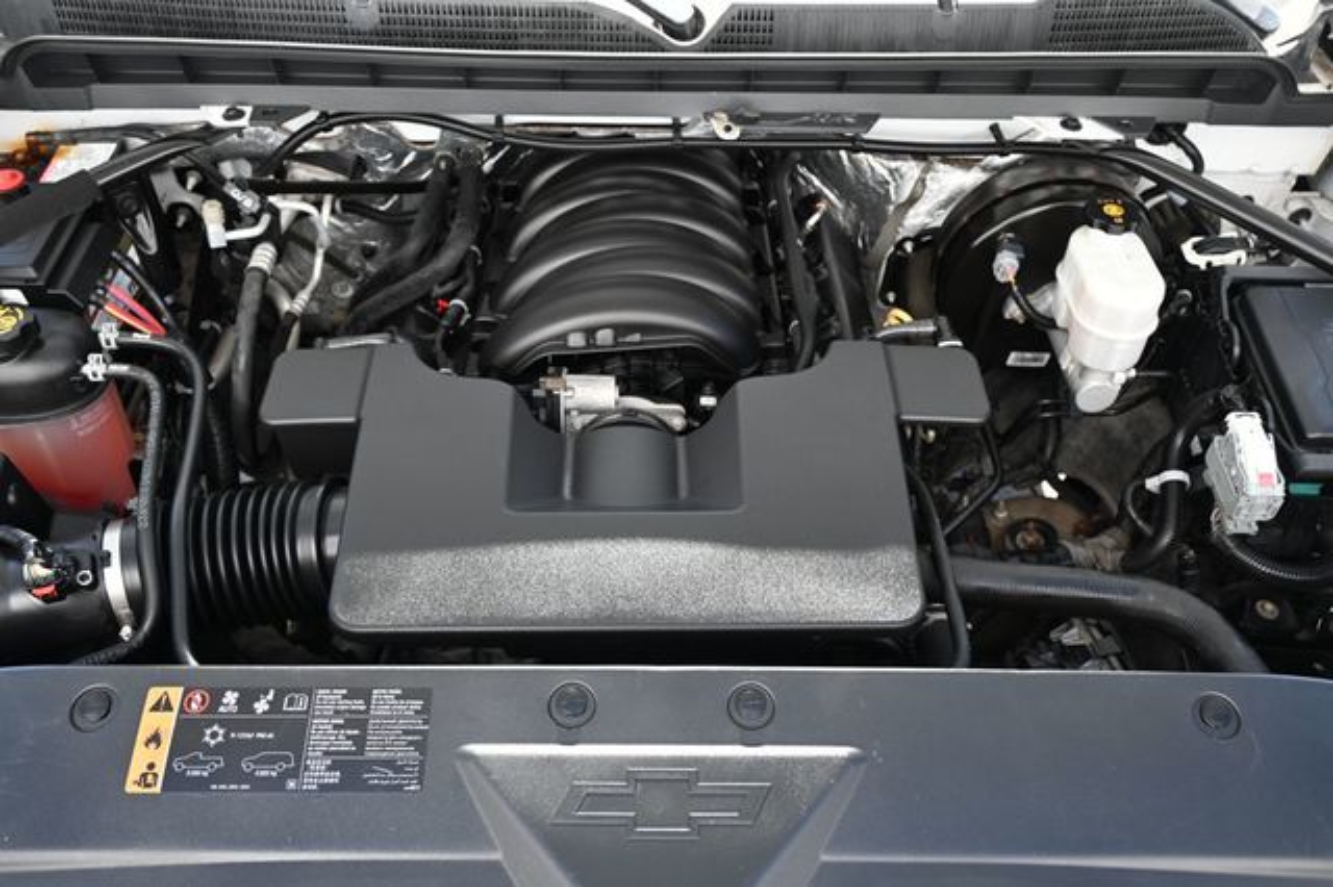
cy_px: 444
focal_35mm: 30
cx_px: 666
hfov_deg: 62.0
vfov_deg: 43.6
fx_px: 1110
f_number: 3.8
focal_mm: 20
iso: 400
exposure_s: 1/250
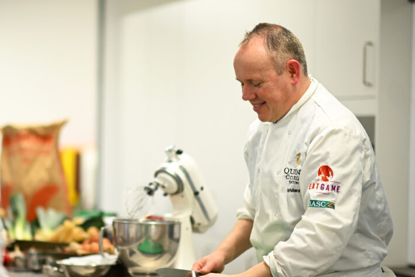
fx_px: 1407
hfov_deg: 16.7
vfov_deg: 11.2
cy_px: 154
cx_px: 146
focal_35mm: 122
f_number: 1.4
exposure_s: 1/400
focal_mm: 85
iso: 400
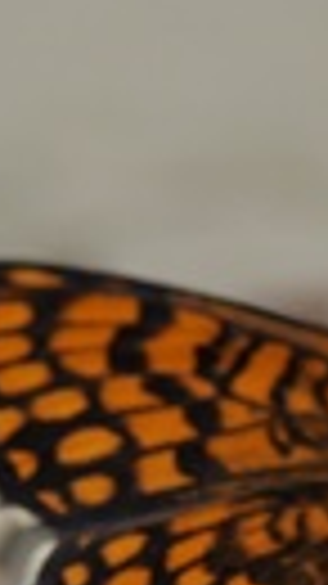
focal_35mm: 805
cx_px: 593
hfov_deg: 1.5
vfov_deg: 2.7
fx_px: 12463
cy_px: 531
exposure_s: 1/400
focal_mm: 60
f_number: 4
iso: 100
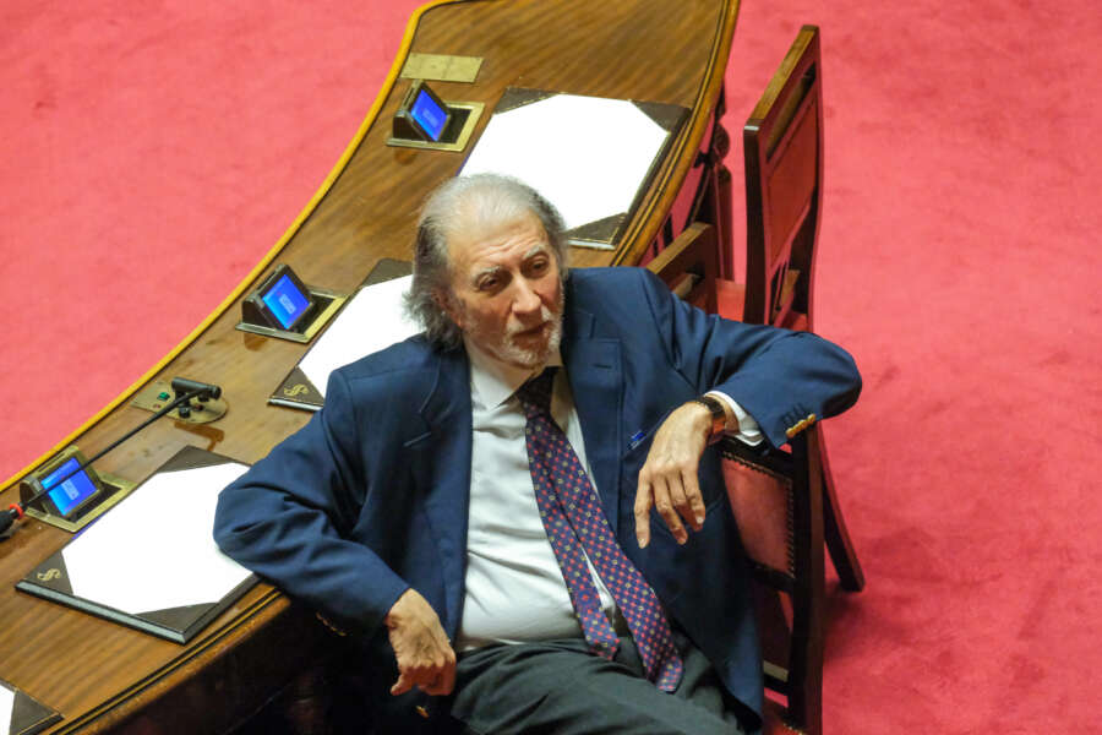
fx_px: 8723
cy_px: 368
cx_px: 551
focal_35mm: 285
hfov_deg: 7.2
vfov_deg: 4.8
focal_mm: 189.7
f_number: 6.4
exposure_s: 1/100
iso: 10000
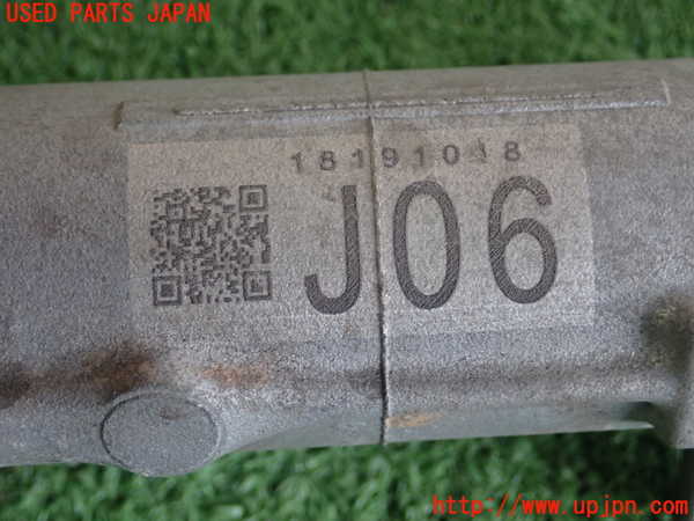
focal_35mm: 70
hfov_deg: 27.8
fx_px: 1403
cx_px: 347
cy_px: 260
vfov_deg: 21.0
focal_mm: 12.6
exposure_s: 1/60
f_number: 4
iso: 500
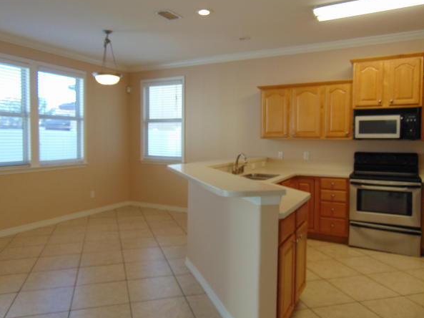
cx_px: 204
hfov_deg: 65.3
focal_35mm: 27
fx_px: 331
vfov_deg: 51.3
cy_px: 151
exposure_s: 1/30
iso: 80
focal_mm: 4.5
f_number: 3
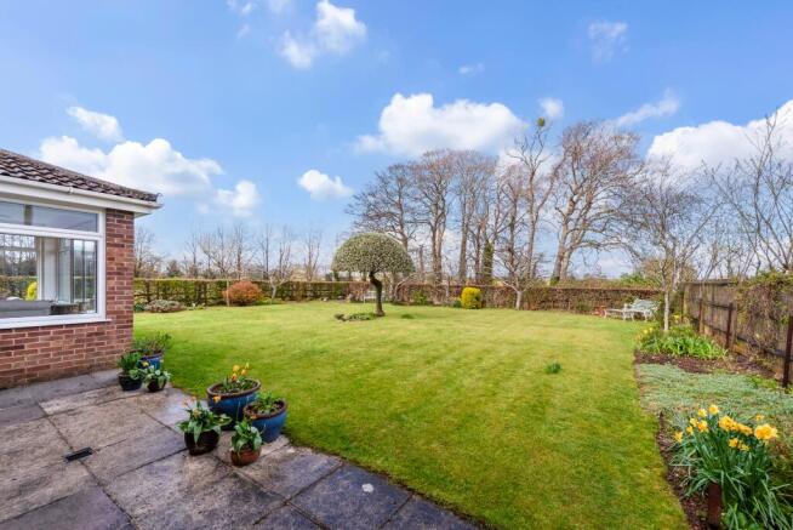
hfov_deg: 104.2
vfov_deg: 81.3
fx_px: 309
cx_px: 396
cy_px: 265
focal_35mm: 14
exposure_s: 1/400
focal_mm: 14
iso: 400
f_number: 7.1
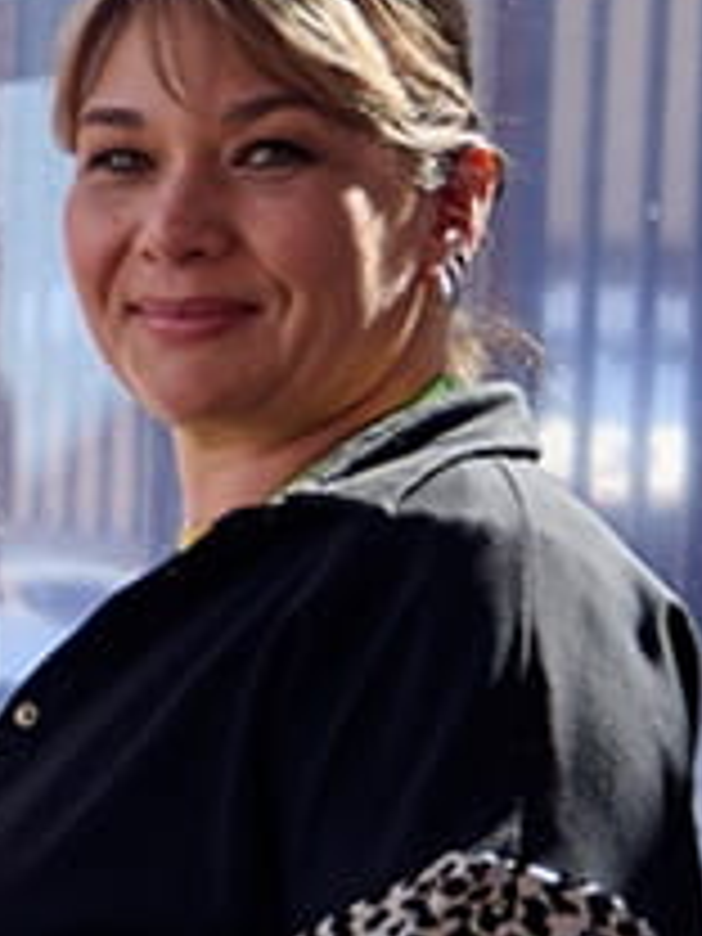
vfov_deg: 9.0
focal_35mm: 219
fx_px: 5922
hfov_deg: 6.1
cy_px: 698
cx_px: -1672
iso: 200
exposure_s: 1/640
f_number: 4
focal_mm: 35
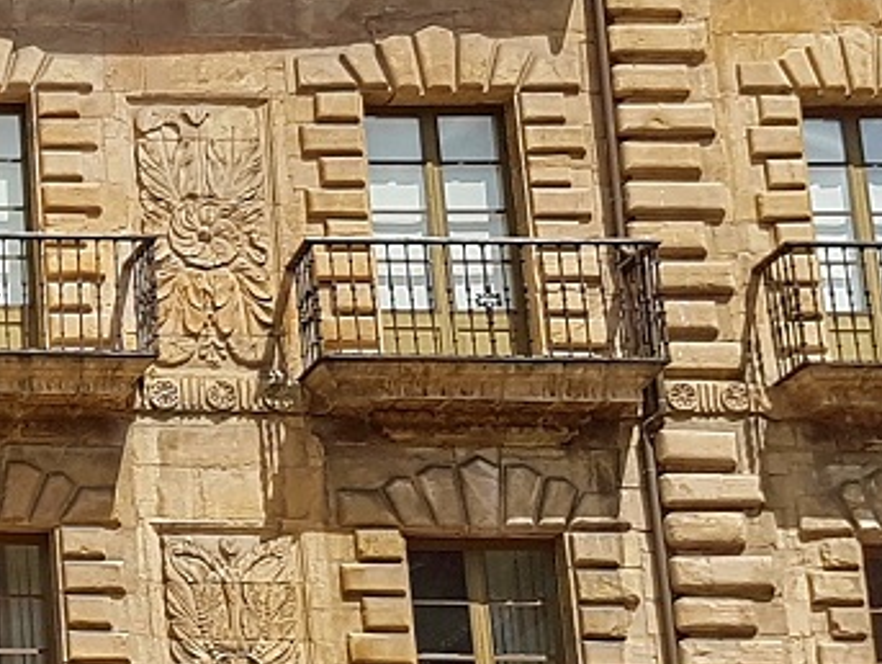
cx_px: -537
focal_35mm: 109
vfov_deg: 13.6
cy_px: 268
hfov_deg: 16.1
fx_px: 2780
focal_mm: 4.2
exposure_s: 1/2344
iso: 40
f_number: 1.7
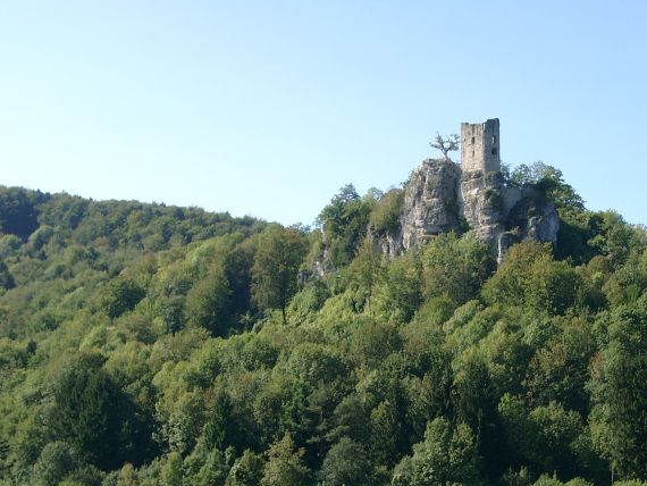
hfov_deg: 24.3
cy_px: 311
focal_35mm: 80
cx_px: 445
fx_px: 1496
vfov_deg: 18.4
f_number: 4
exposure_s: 1/364
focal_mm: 11.76
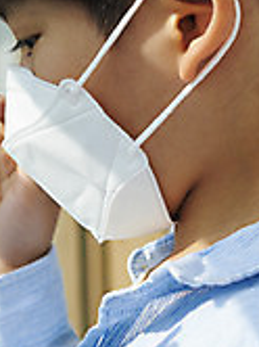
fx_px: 1740
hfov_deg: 8.5
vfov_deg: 11.4
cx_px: 110
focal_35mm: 174
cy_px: 123
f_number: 5
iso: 100
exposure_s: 1/500
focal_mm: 50
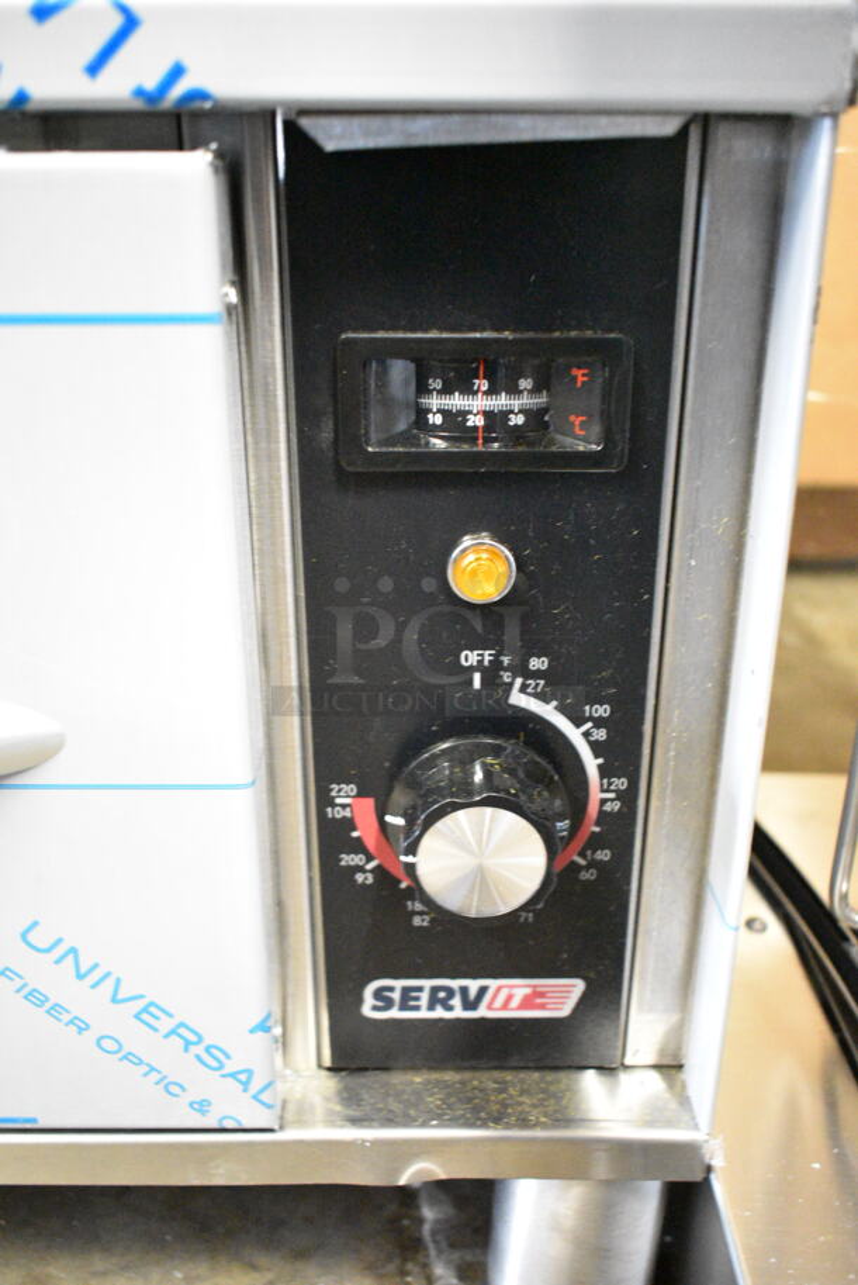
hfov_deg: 41.8
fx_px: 1124
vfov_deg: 59.5
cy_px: 642
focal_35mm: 32
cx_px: 429
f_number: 3.8
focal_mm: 21
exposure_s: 1/30
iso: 10000
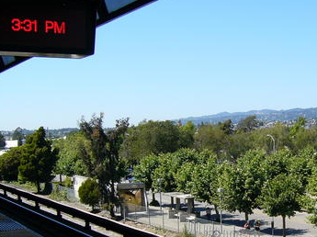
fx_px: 595
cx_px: 223
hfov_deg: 29.5
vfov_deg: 22.4
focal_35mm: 65
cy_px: 164
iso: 50
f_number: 8
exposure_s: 1/100
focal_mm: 5.8
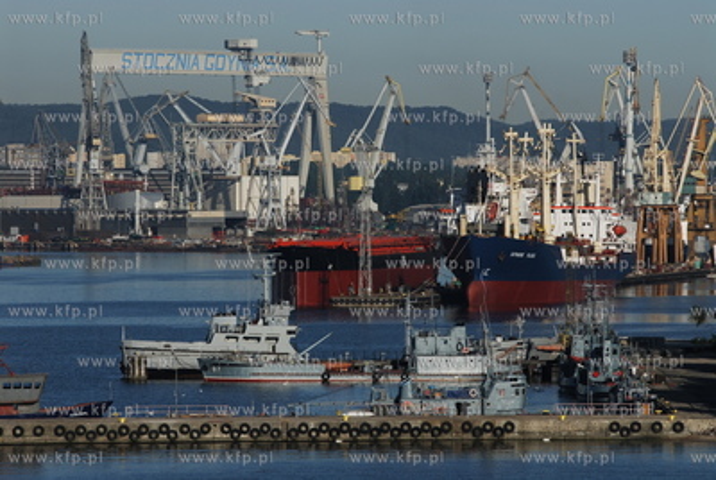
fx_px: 5527
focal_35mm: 278
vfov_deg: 5.0
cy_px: 240
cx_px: 358
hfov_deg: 7.4
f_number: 8
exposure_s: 1/500
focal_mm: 185
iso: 100
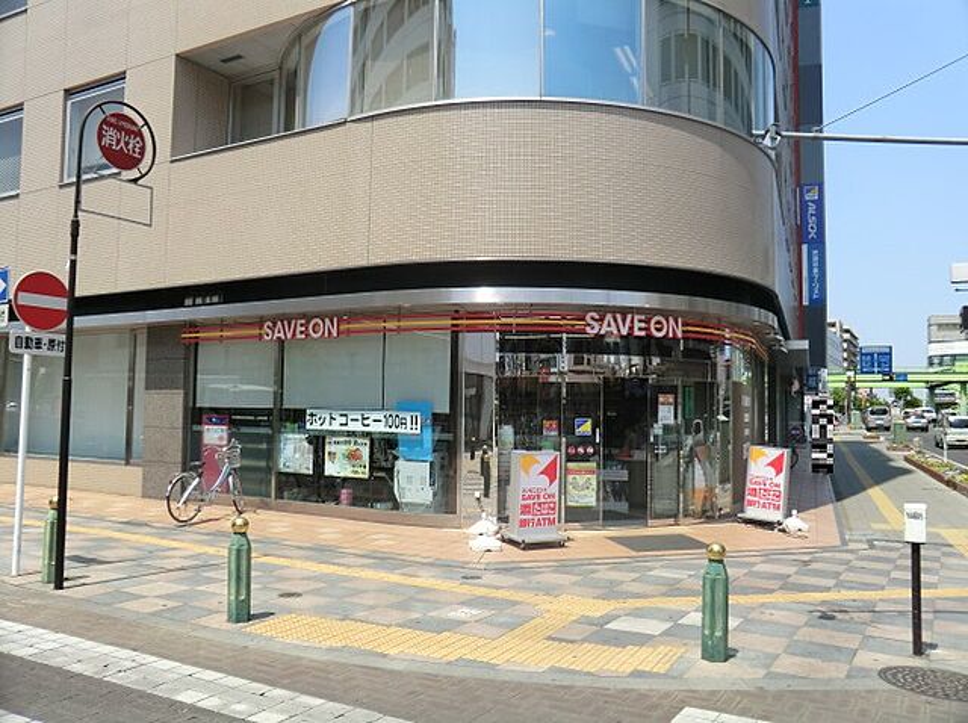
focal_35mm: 29
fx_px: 810
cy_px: 362
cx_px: 484
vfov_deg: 48.1
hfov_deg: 61.7
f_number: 3.5
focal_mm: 5.2
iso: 80
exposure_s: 1/800
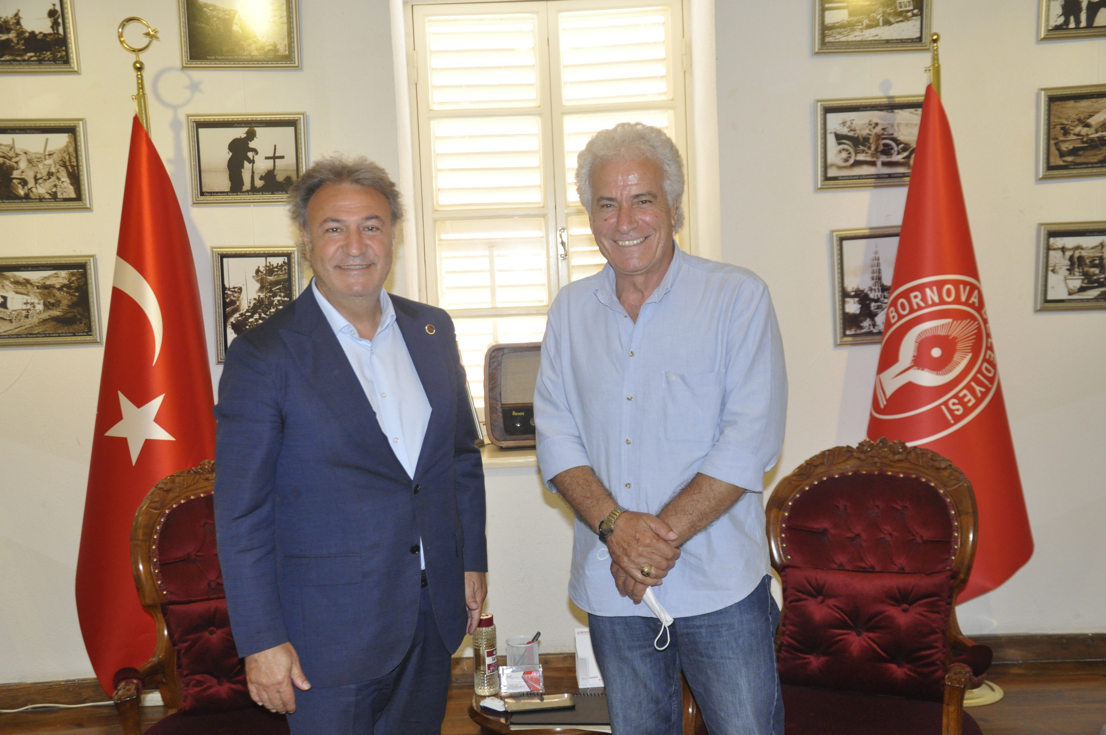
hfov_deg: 43.7
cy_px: 368
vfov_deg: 29.8
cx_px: 553
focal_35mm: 45
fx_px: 1381
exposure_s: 1/60
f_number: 4.5
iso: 1250
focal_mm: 30
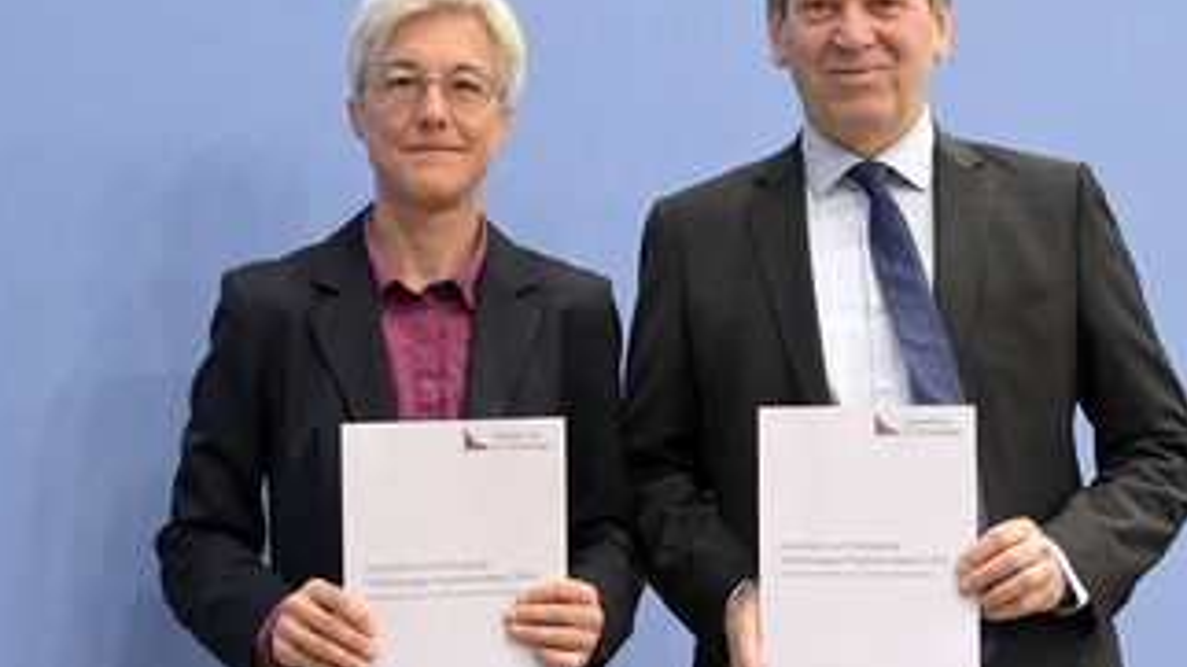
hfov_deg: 25.0
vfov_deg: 14.2
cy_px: 302
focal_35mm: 85
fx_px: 2675
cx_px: 669
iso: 4000
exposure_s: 1/500
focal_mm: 58
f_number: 4.5
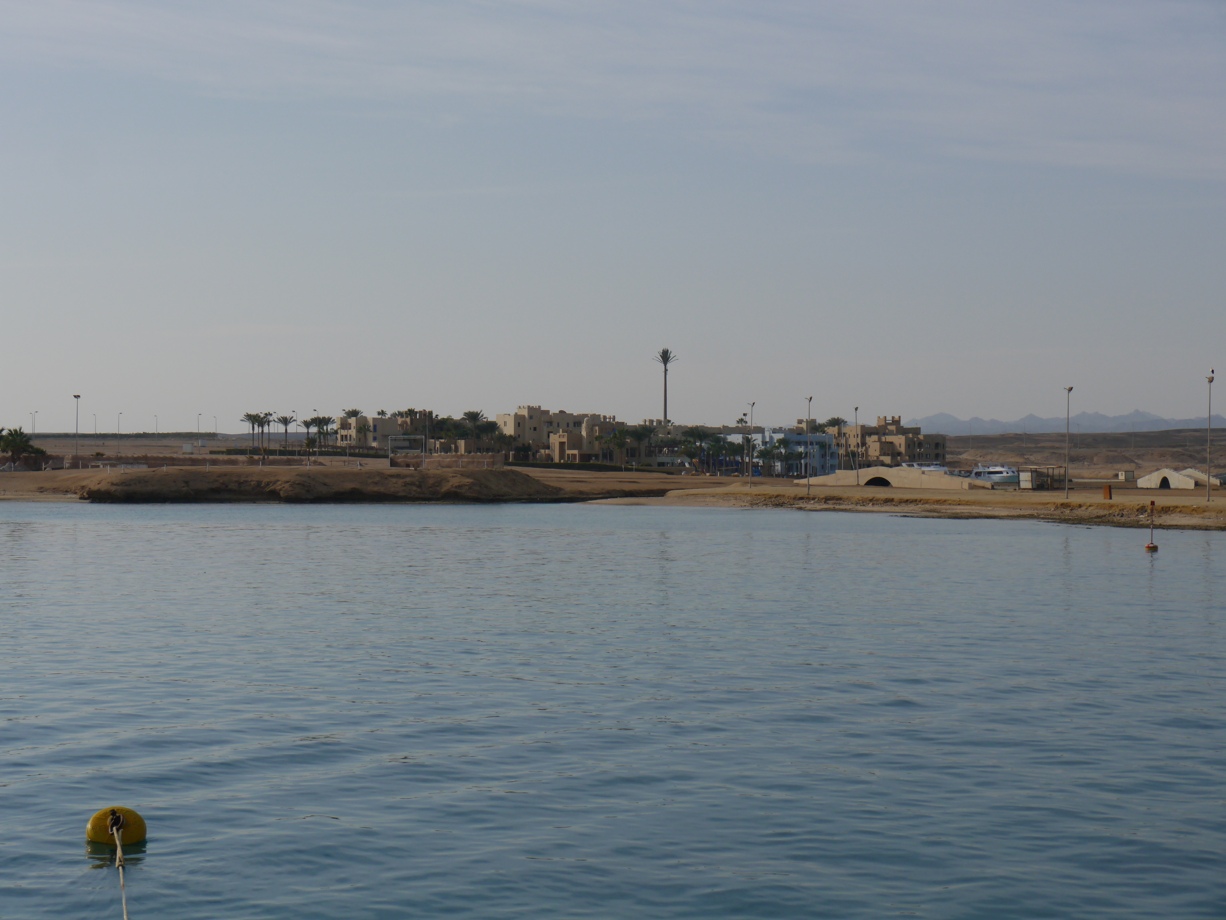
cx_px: 613
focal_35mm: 74
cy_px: 460
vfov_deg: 19.9
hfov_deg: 26.3
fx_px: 2621
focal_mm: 37
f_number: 9
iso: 160
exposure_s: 1/1000
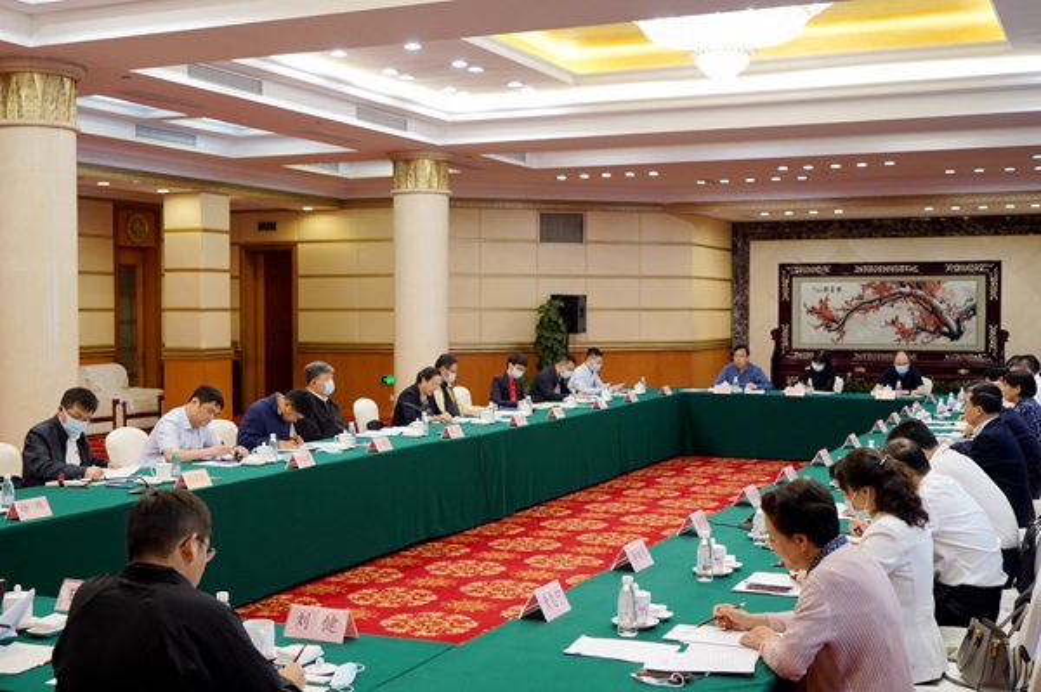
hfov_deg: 49.6
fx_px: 1127
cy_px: 346
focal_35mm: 39
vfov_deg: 34.2
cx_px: 520
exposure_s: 1/160
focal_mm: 39
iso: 1600
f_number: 4
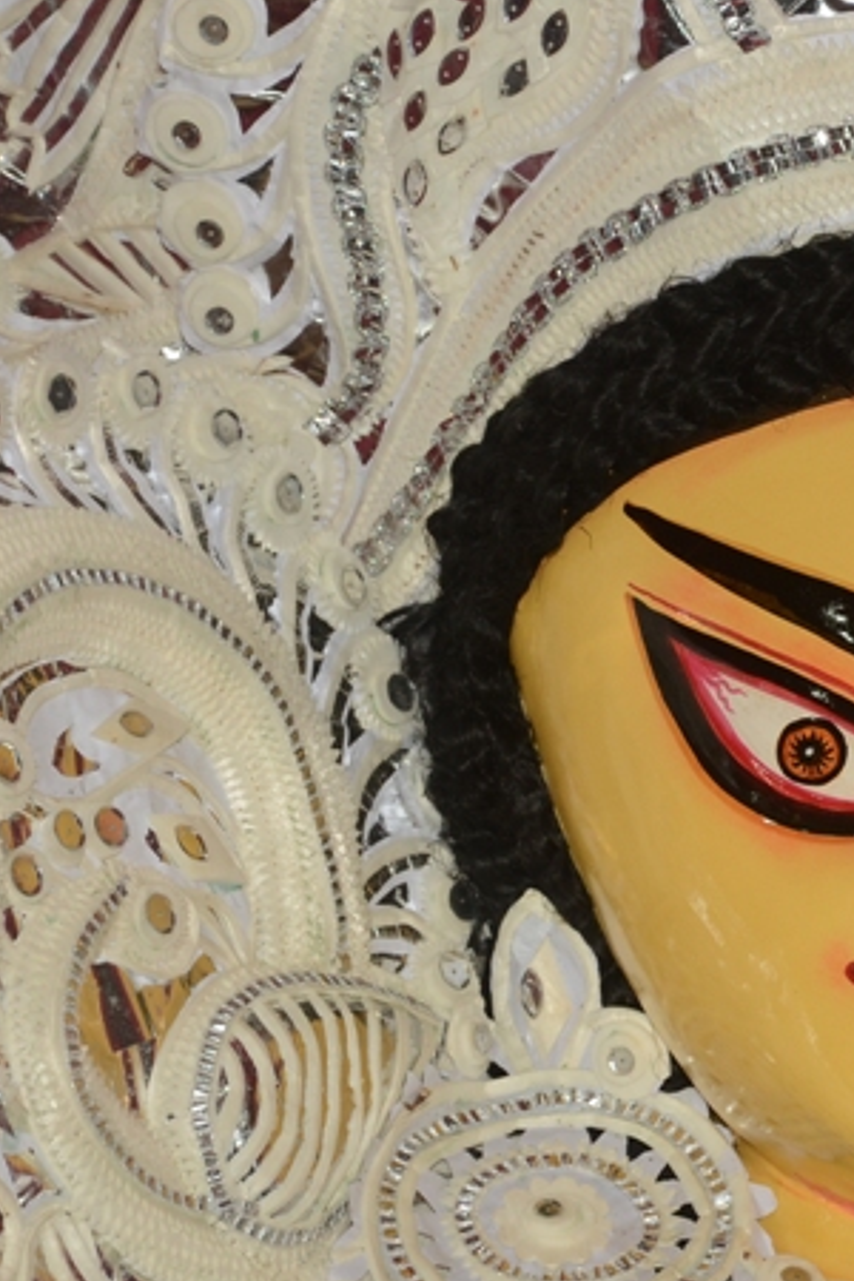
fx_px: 8717
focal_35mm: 245
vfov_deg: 8.4
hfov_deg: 5.6
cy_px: 703
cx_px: 999
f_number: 8
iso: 500
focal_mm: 92
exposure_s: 1/200
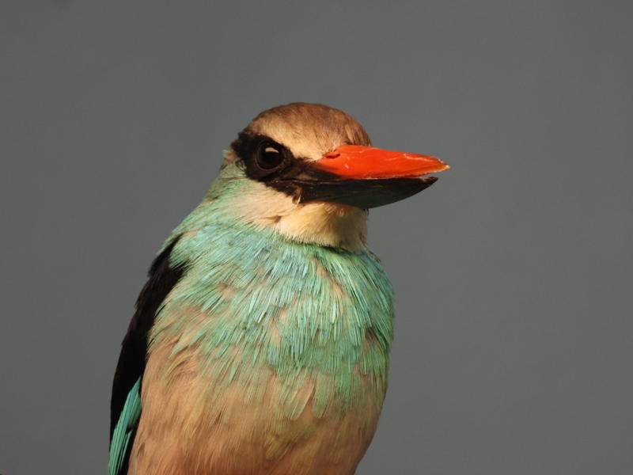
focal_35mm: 433
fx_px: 7918
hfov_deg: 4.6
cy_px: 238
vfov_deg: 3.4
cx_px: 316
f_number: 5
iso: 125
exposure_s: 1/30
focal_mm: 77.8
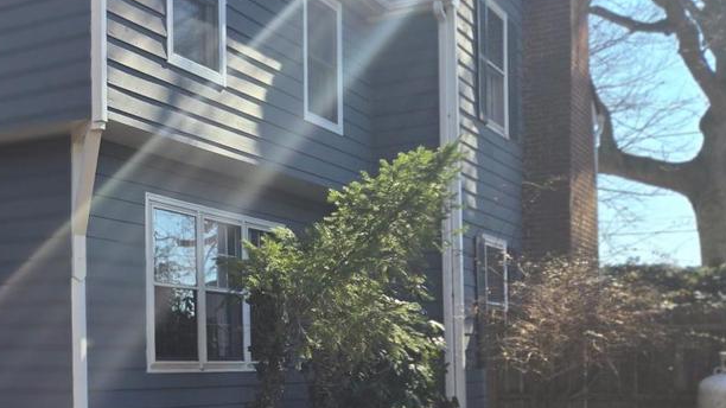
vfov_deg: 20.2
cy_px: 319
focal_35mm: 59
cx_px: -66
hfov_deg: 31.6
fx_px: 1136
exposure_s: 1/2000
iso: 80
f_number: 1.8
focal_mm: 5.4
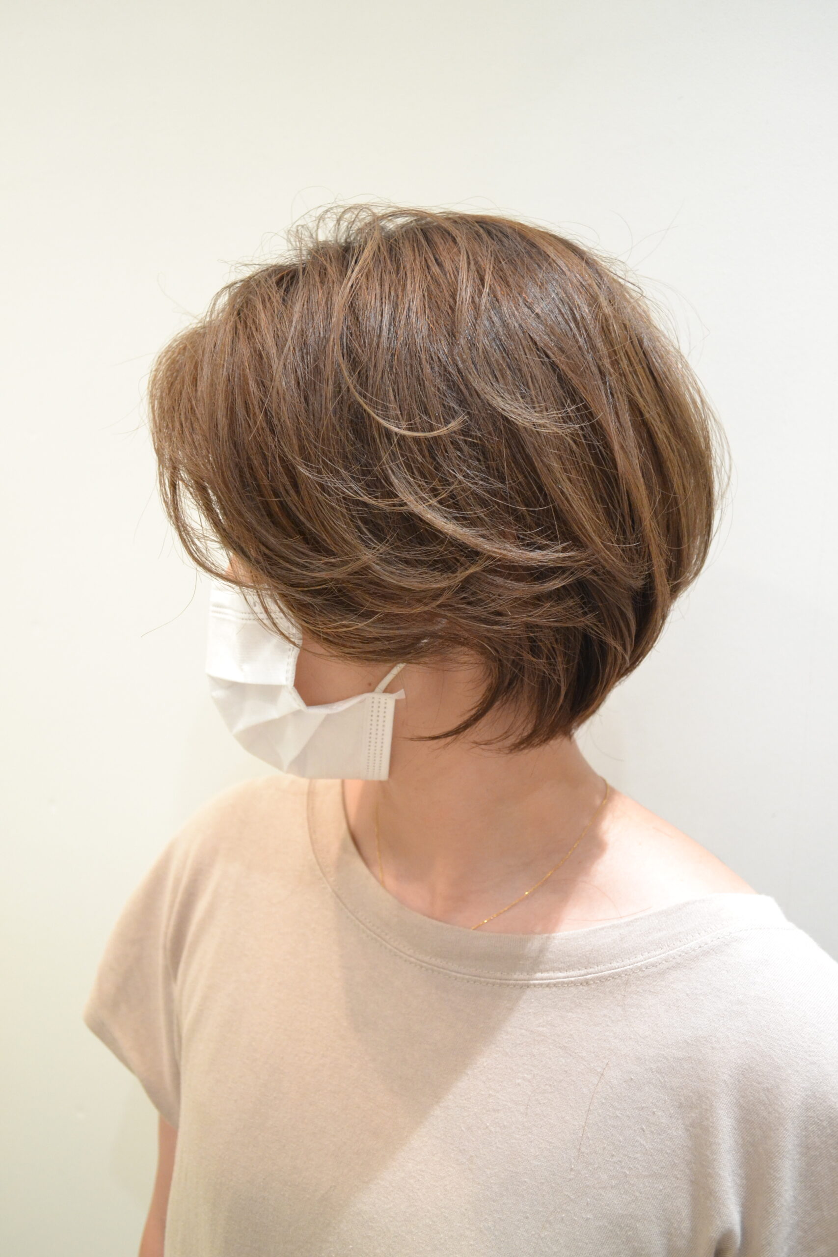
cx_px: 419
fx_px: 1152
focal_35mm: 33
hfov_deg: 40.0
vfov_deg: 57.2
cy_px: 628
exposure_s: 1/80
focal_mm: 22
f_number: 4.5
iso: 1600
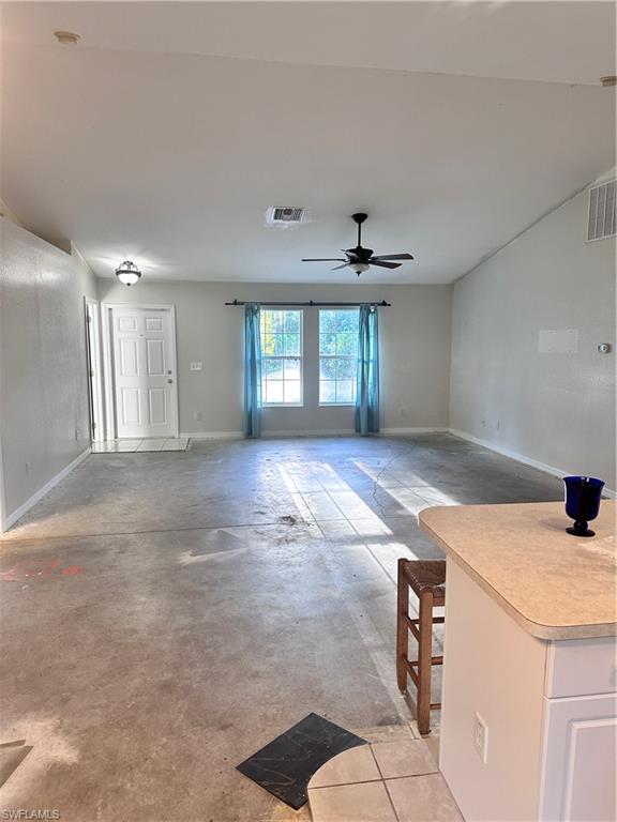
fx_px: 570
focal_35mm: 24
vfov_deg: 71.6
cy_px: 411
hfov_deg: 56.8
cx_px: 308
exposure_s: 1/120
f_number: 1.78
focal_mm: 6.86
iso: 200
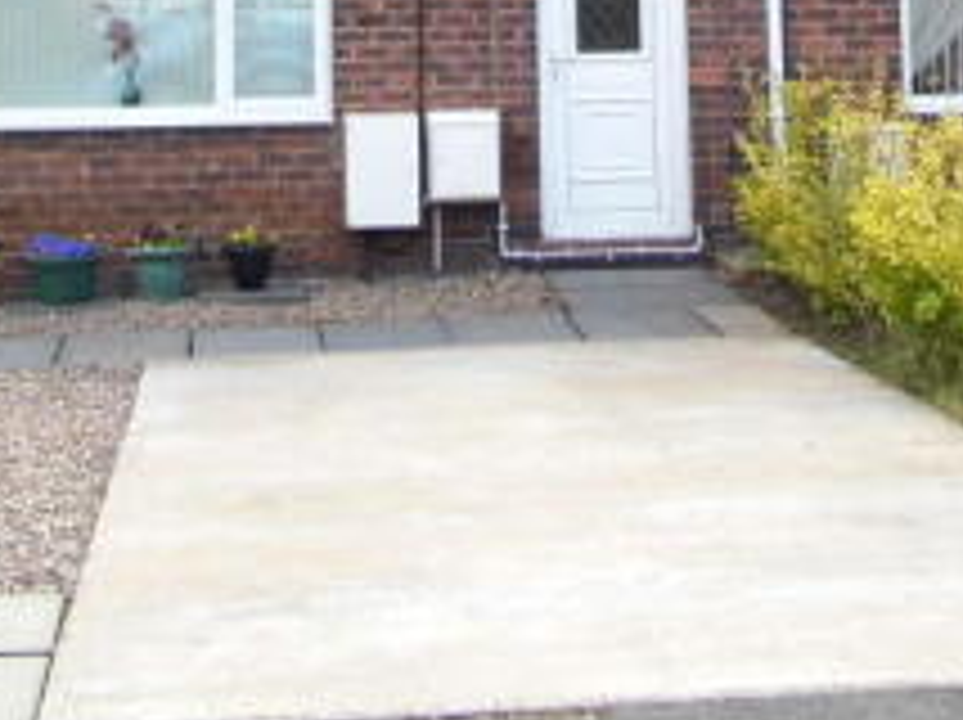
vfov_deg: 17.4
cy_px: -232
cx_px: 416
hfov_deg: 24.7
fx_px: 2195
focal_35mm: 79
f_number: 3.2
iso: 100
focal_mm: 5.2
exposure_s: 1/320
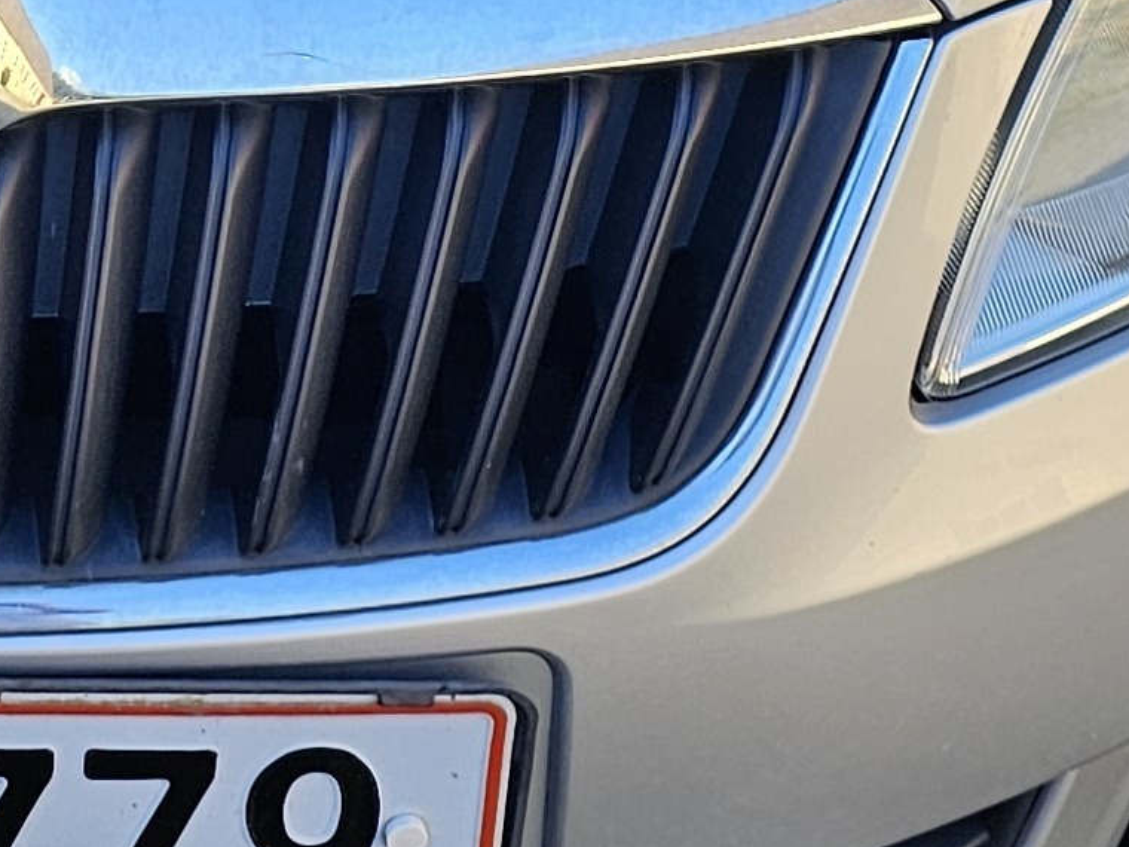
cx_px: -174
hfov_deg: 15.7
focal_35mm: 121
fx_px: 3946
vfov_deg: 11.5
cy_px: -568
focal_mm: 6.3
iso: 20
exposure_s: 1/229
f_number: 1.7
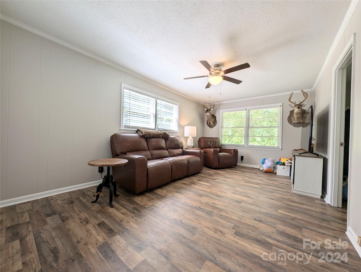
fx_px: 125
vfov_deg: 94.6
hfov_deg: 110.5
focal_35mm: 12
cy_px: 136
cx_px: 180
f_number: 1.95
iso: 50
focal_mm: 2.23
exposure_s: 1/144
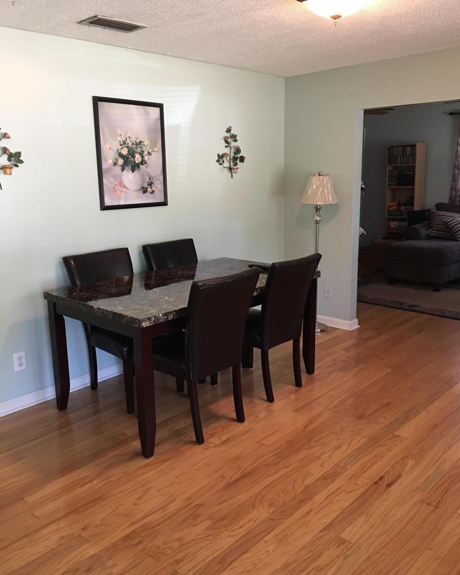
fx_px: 528
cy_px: 285
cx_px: 234
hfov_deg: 47.1
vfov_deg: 57.2
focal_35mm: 31
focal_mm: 4.15
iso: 64
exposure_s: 1/15
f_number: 2.2
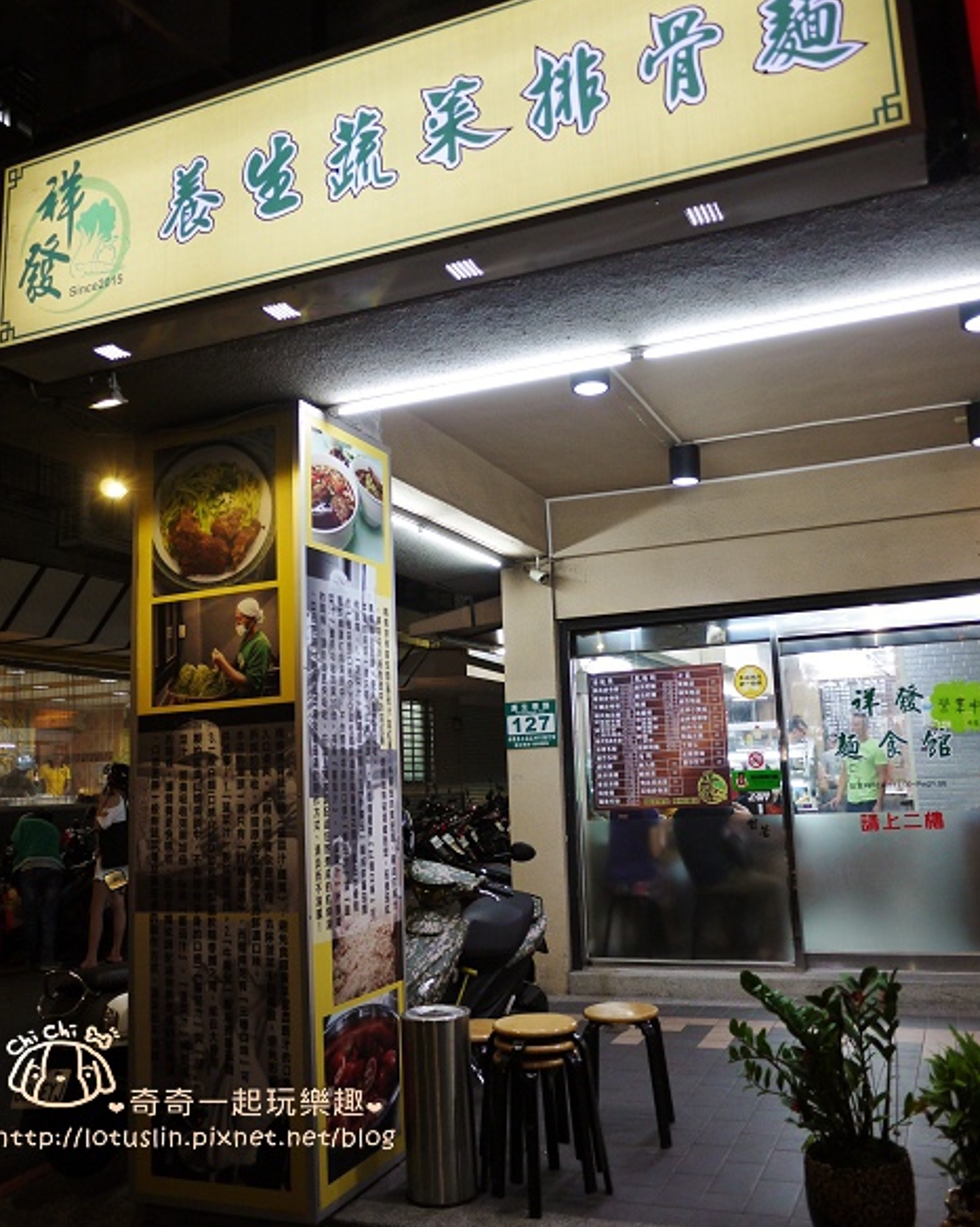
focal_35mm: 30
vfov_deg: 58.8
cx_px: 484
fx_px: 1088
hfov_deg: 48.5
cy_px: 589
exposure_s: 1/60
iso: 200
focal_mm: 14
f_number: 2.5
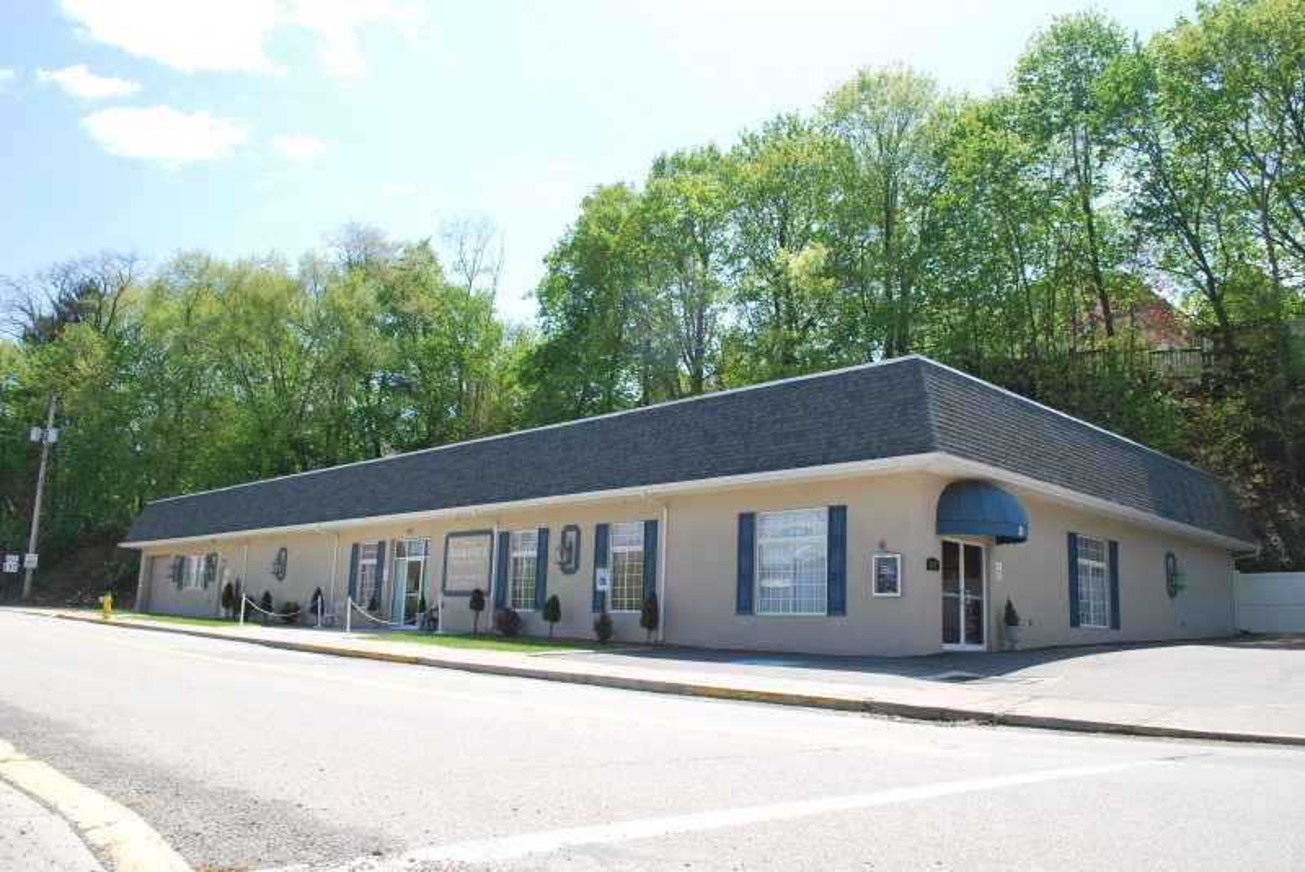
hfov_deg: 67.3
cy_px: 436
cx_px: 652
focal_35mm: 27
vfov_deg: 48.0
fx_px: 980
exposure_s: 1/200
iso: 100
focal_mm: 18
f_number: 7.1
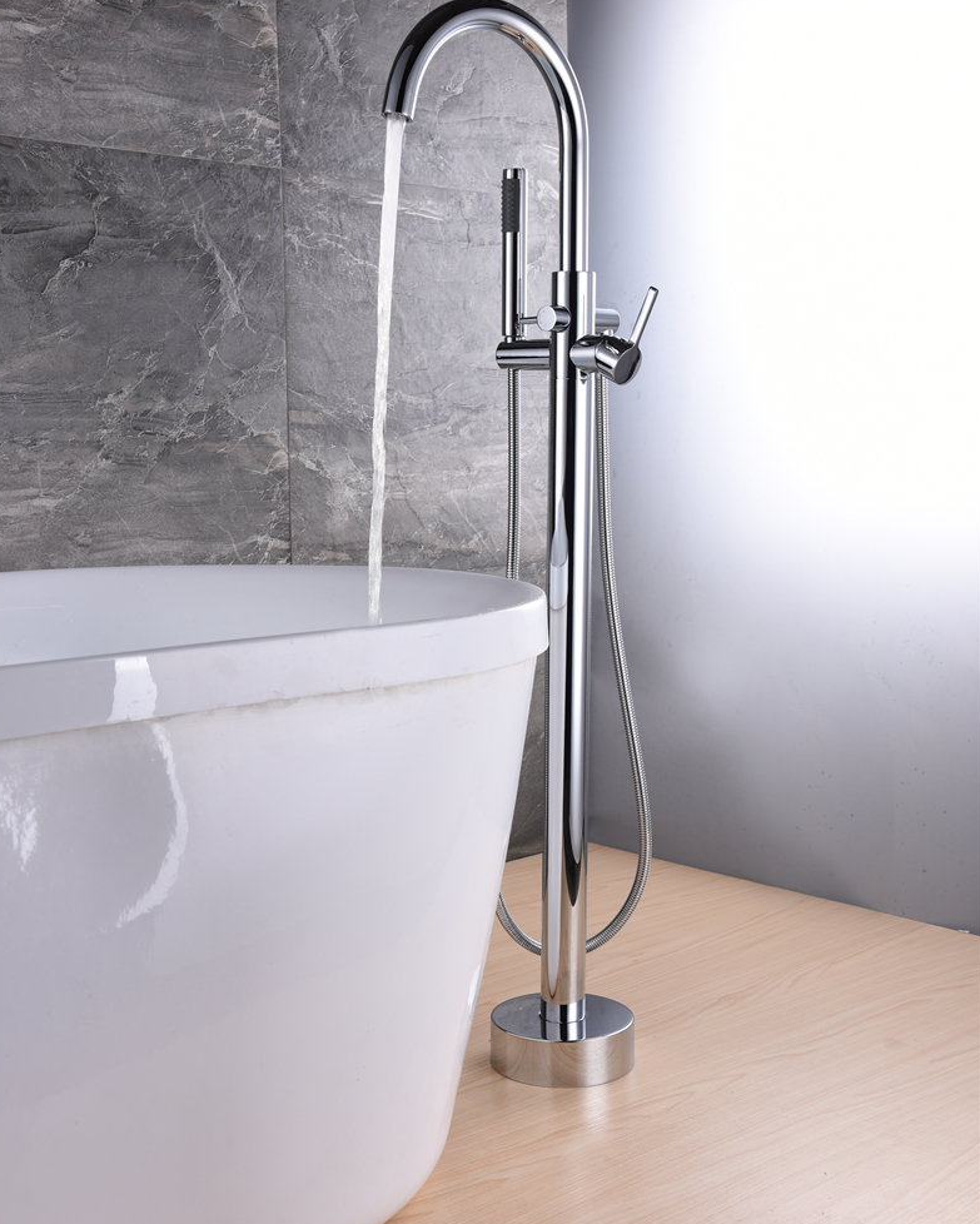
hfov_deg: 32.8
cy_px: 501
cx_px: 486
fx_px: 1667
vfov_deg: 40.2
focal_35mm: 46
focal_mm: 40
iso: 64
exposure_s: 1/160
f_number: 9
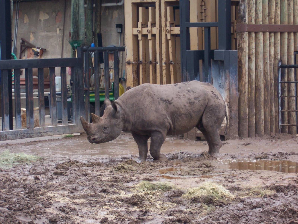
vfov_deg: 11.2
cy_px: 112
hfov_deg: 14.9
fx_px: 1136
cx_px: 149
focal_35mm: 132
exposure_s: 1/125
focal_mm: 22
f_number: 4.8
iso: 140
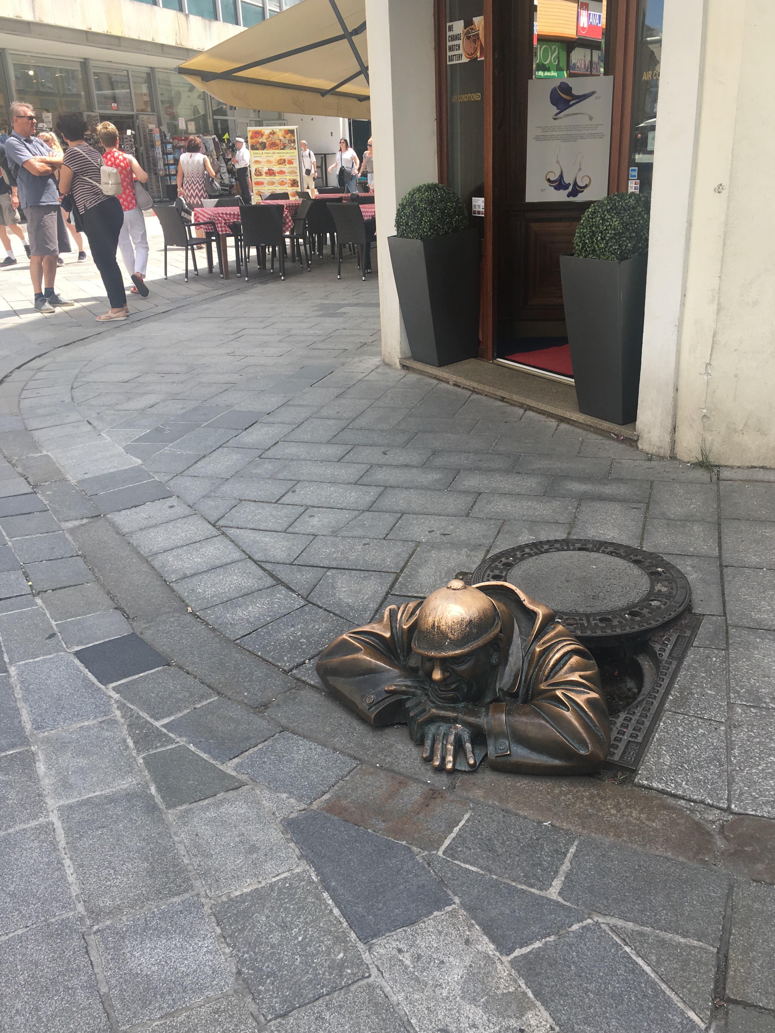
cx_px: 397
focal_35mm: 30
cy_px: 509
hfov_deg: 46.8
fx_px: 896
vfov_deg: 60.0
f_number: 2.2
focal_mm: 4.15
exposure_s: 1/472
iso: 25
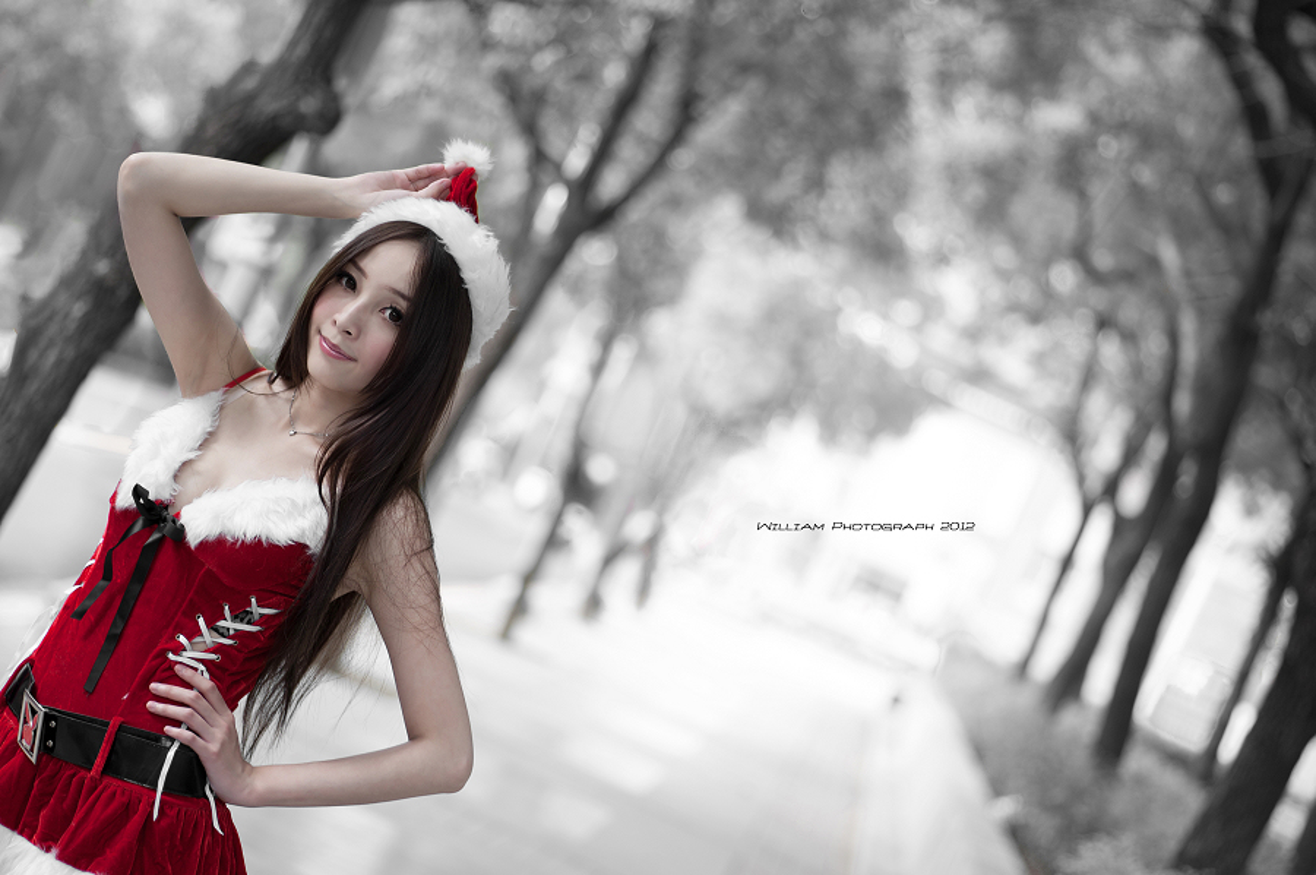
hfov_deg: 20.4
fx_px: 3652
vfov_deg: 13.7
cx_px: 658
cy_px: 438
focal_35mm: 100
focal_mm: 100
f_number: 2.8
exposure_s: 1/400
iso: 100
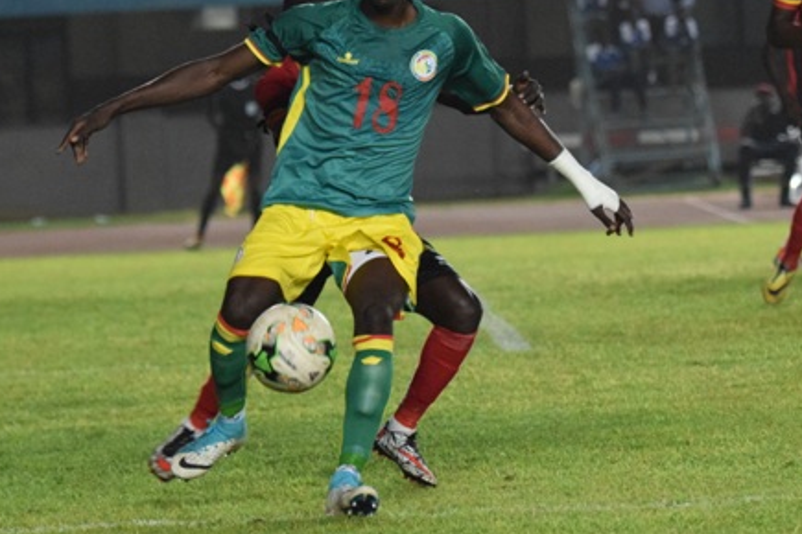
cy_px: 198
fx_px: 9105
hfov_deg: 5.0
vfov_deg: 3.4
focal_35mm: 409
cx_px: 324
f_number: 5.3
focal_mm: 185
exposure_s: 1/500
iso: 6400
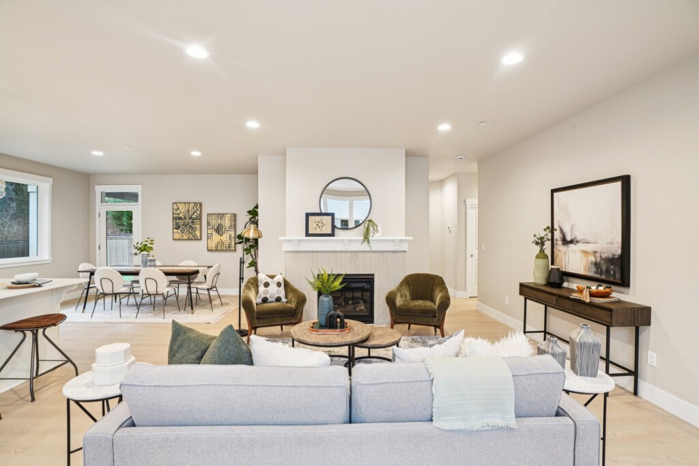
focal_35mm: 16
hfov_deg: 96.7
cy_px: 233
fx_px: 311
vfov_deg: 73.8
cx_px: 350
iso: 400
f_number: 8
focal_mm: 16
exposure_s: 1/13
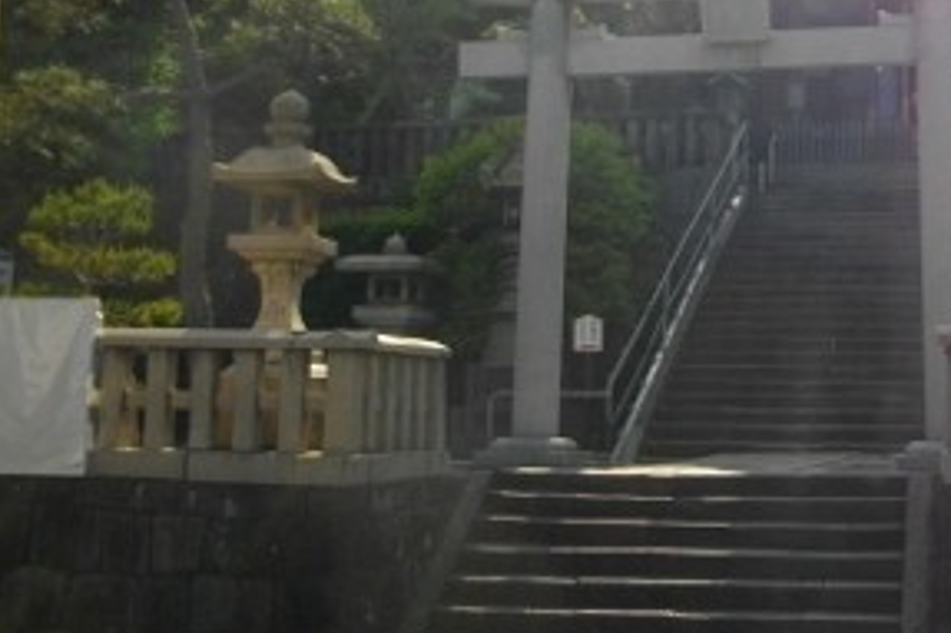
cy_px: 131
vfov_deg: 23.0
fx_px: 1531
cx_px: 822
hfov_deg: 33.0
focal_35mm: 58
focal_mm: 5.7
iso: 100
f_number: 5.5
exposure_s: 1/400
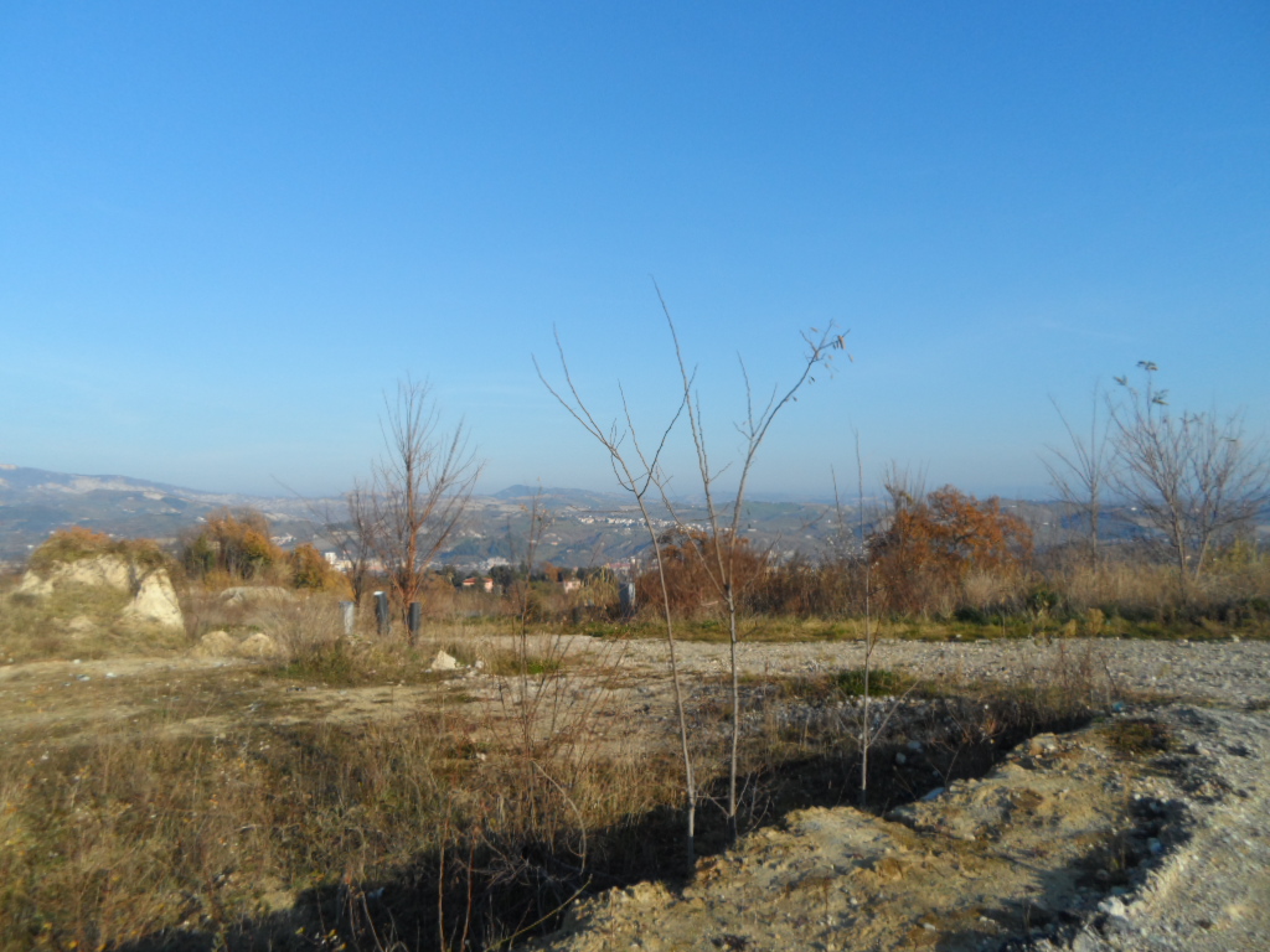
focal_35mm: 25
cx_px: 635
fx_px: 917
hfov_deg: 69.4
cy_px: 476
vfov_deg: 54.9
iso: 80
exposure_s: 1/2000
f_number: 2.5
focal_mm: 4.5
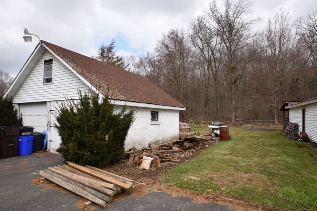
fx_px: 185
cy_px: 106
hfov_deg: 81.2
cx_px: 158
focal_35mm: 21
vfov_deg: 59.5
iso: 100
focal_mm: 14
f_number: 9
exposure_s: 1/200
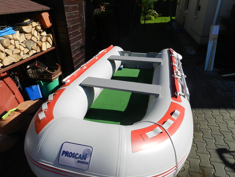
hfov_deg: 73.9
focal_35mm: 23
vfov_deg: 58.9
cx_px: 118
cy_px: 88
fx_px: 156
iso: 160
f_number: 4.5
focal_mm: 4
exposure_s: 1/1000
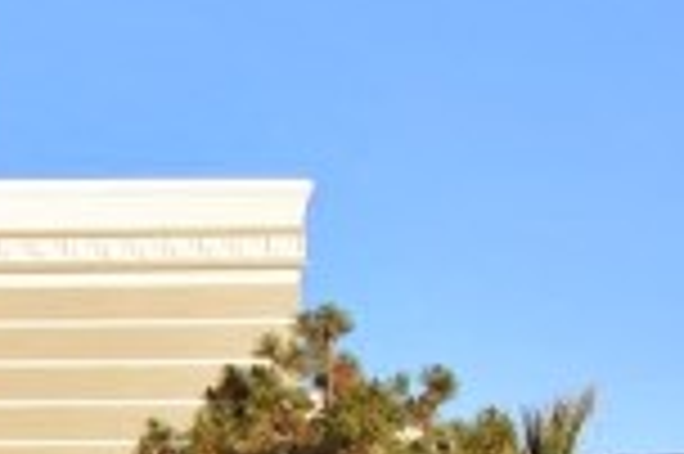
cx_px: -578
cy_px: 939
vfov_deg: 5.9
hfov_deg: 8.7
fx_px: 4308
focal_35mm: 227
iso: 100
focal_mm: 20
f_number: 7.1
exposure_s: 1/200
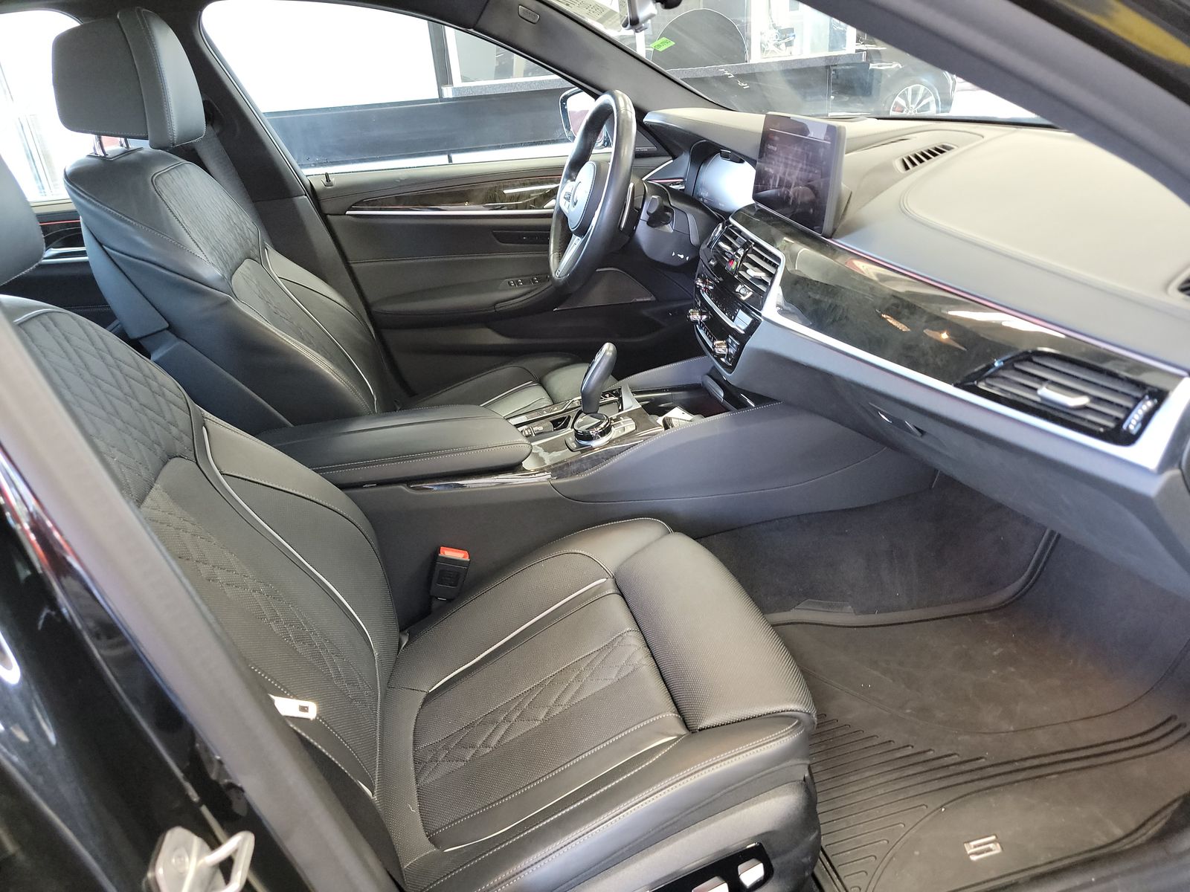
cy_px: 446
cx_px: 595
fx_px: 825
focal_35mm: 24
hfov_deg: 71.6
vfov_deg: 56.8
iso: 898
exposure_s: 1/30
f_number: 1.8
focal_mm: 6.7
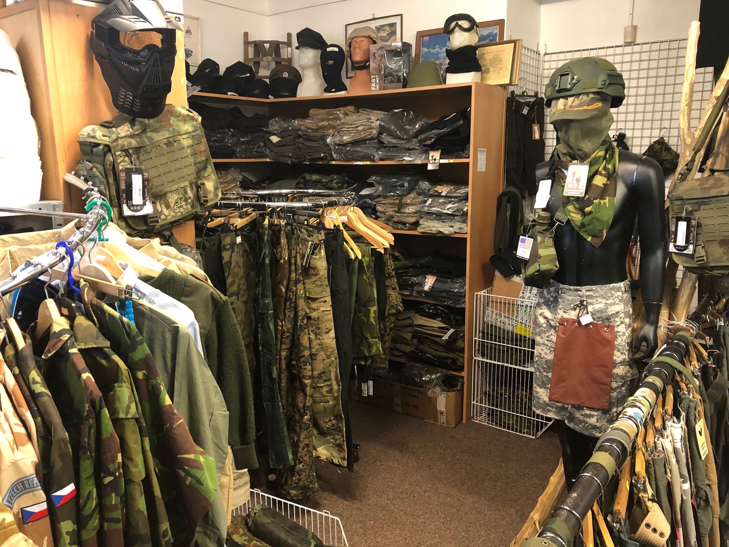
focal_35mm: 28
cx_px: 364
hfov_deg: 63.4
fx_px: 590
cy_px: 274
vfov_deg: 49.7
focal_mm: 3.99
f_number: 1.8
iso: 100
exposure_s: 1/13
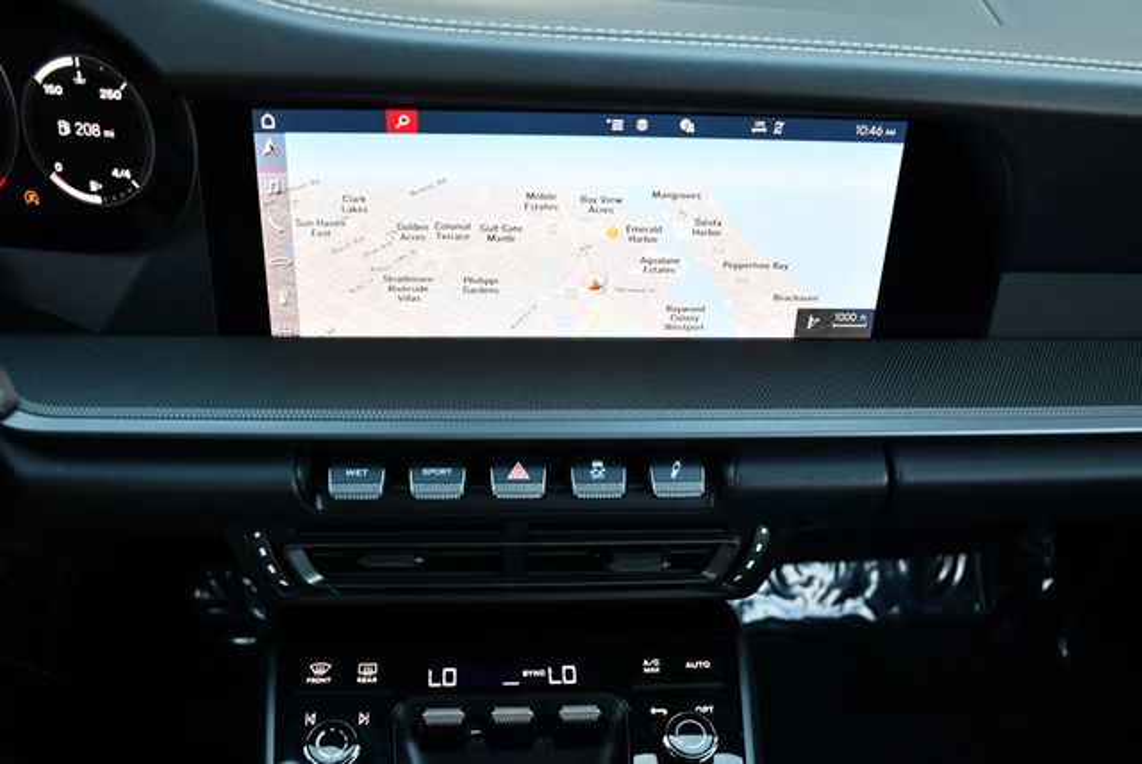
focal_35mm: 36
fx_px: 1143
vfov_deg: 36.9
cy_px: 382
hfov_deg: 53.1
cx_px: 571
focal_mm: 18
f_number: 3.5
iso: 560
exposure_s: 1/250
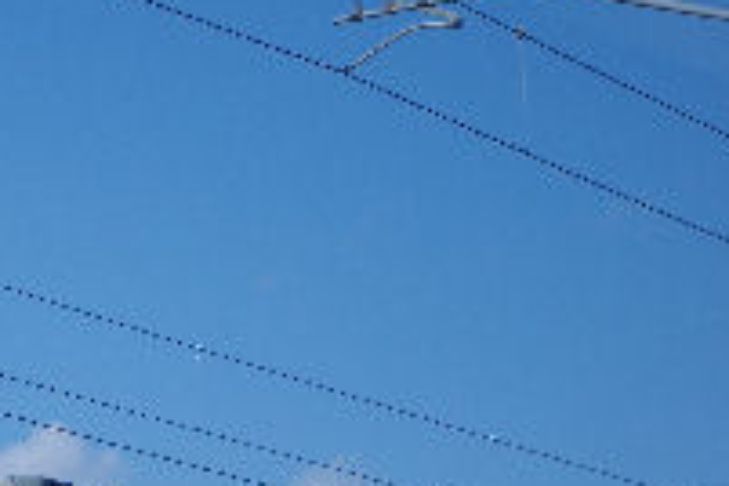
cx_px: -73
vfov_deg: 7.0
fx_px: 3969
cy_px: 363
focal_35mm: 196
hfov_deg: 10.4
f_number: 5.6
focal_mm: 55
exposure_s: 1/800
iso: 200
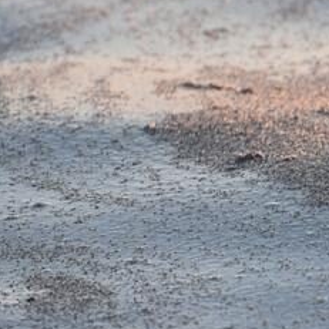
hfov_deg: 1.5
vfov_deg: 1.5
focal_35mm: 1180
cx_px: 497
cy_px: 175
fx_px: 12688
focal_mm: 200
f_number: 3.2
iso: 100
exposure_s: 1/125
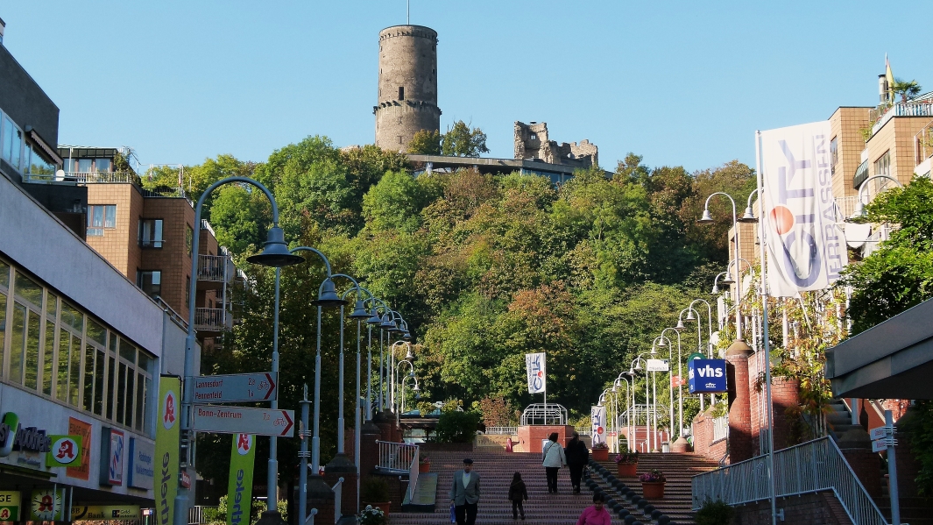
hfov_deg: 33.3
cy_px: 238
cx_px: 461
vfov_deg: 19.1
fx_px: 1559
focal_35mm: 63
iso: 160
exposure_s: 1/400
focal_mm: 10.2
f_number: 4
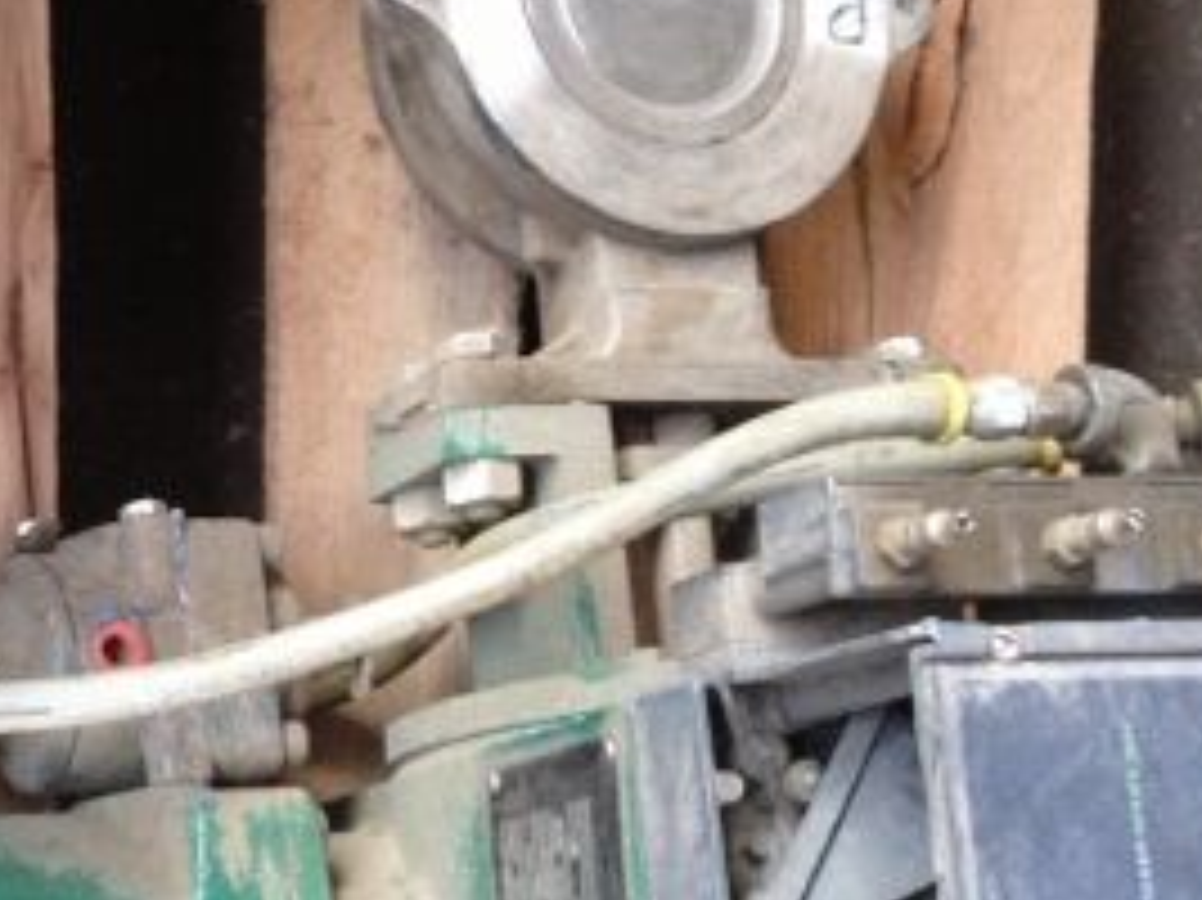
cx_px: 117
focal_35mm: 84
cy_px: 765
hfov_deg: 22.7
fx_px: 2915
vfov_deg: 17.4
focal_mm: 4.28
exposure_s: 1/20
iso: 200
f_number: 2.4
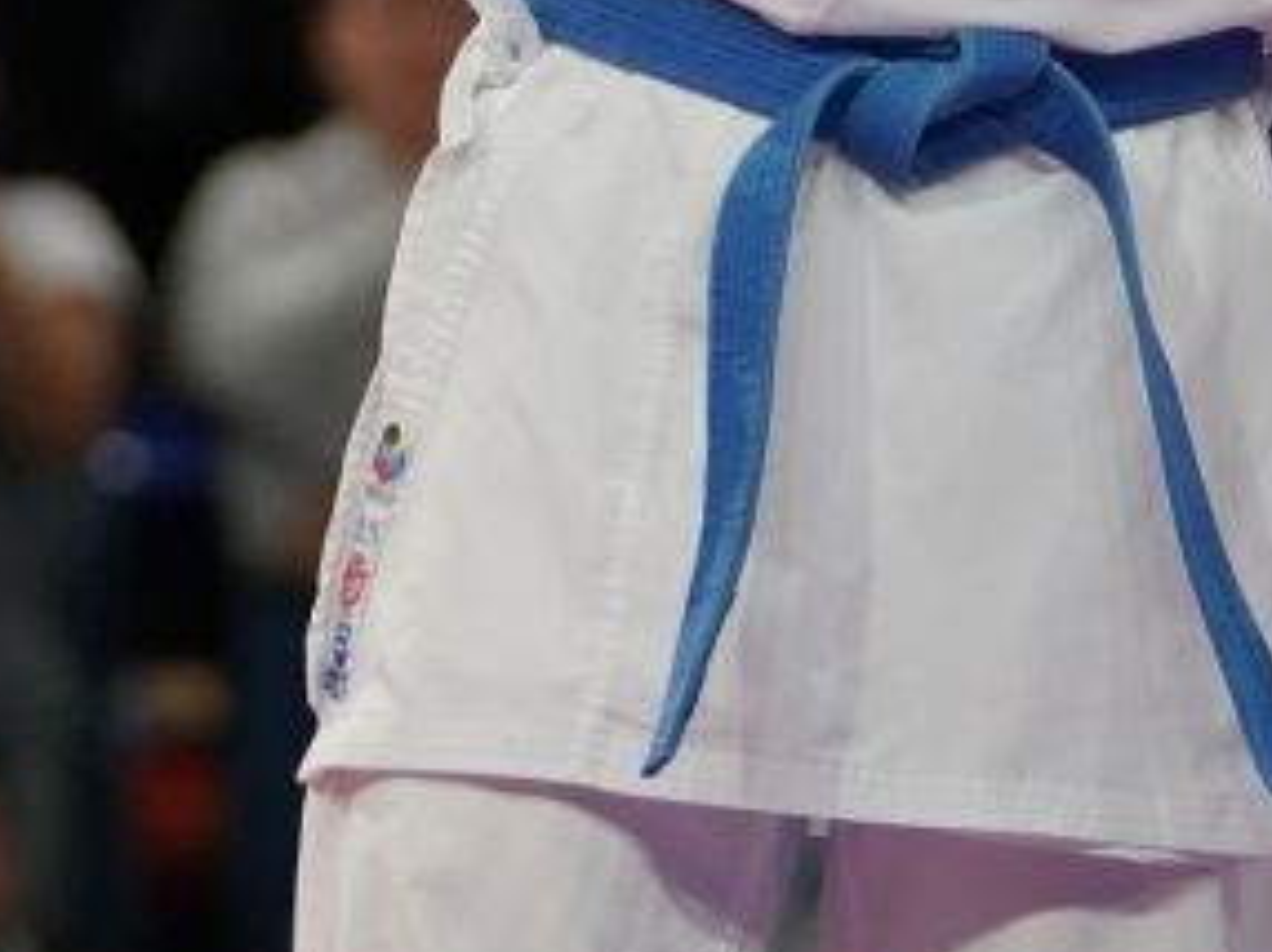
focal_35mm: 830
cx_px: 551
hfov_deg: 2.4
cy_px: -13
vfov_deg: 1.8
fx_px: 30474
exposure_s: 1/1000
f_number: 2.8
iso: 1250
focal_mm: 137
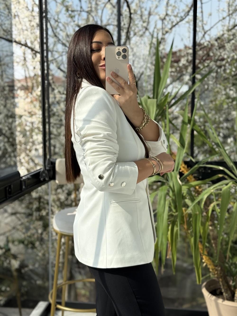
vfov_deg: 39.7
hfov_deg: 30.3
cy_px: 158
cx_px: 118
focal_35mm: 48
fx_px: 438
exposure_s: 1/1456
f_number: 1.78
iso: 80
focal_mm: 6.76
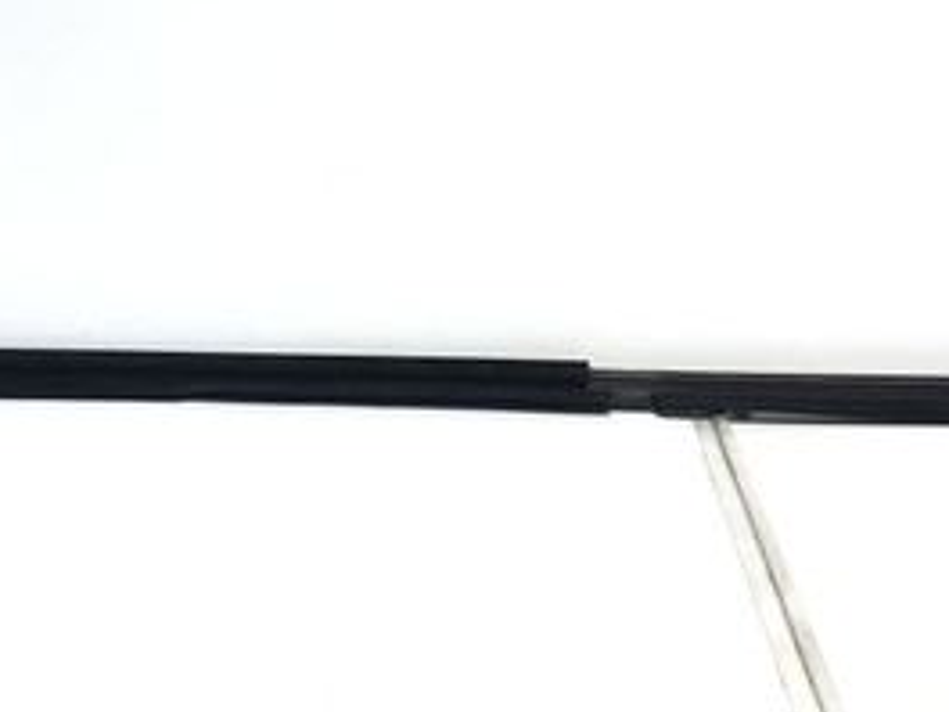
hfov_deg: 35.5
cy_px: 264
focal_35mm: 53
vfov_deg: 27.4
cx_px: 255
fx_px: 1453
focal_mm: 3.99
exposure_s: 1/100
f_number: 1.8
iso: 32
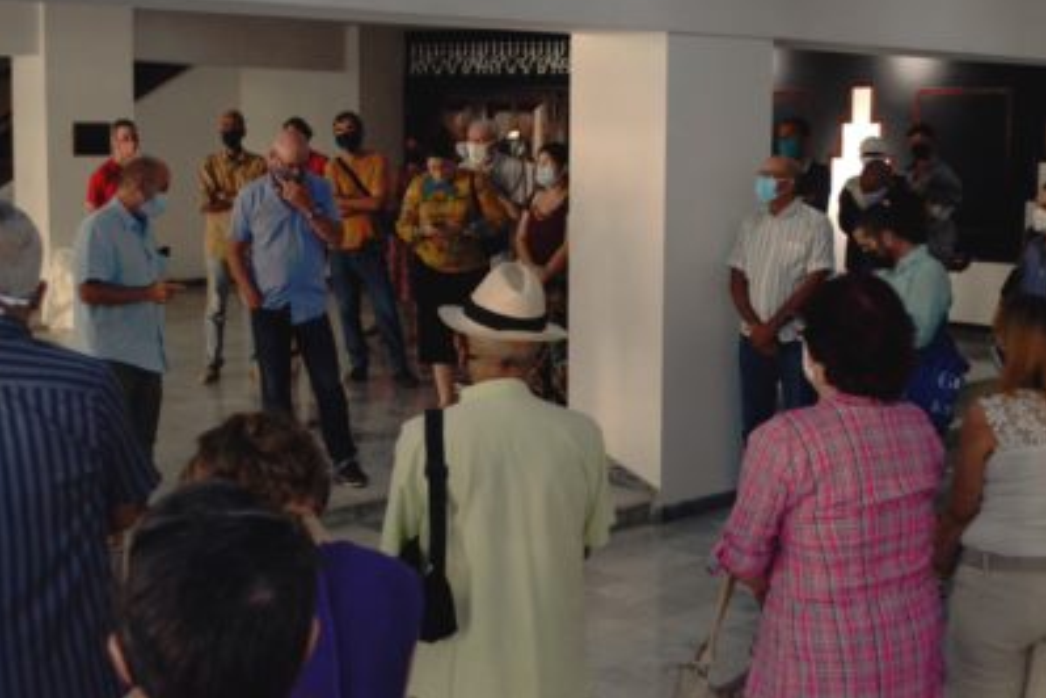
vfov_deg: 30.2
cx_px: 532
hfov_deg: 44.0
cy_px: 346
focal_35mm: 45
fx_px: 1293
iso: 200
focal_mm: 29
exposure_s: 1/320
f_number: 4.5
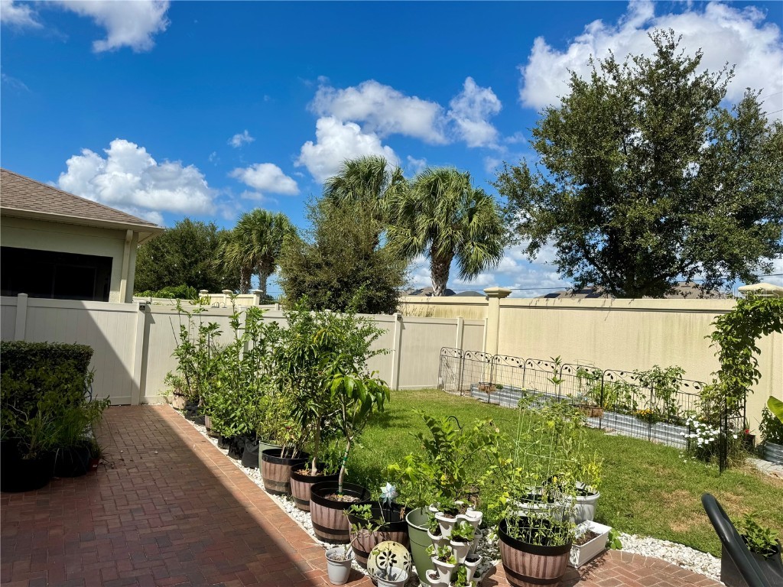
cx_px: 392
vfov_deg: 56.8
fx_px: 543
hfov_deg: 71.6
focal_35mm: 24
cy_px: 294
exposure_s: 1/6410
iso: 80
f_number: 1.78
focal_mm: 6.76
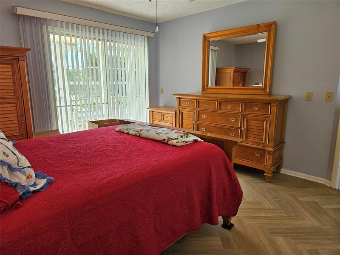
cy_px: 128
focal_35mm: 23
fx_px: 226
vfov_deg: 58.9
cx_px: 170
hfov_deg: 73.9
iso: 250
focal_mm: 5.4
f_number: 1.8
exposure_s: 1/207
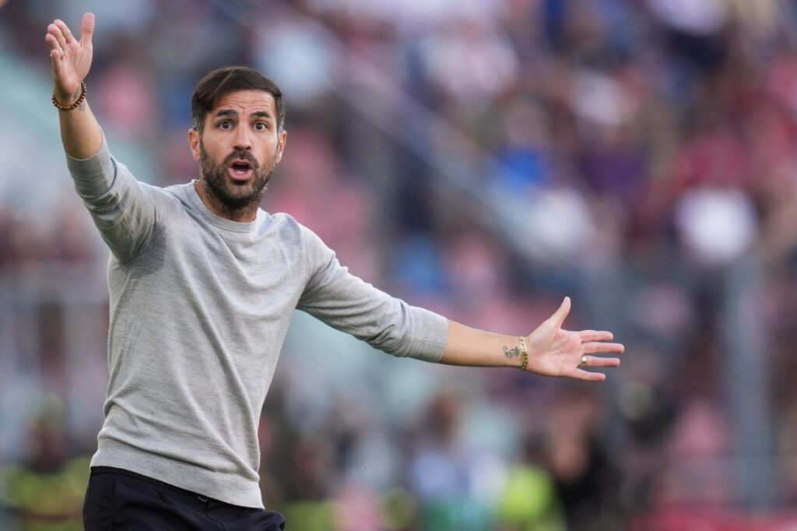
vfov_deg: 3.4
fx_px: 8852
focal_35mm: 400
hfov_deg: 5.2
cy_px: 266
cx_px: 398
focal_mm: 400
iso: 1000
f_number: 3.2
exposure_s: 1/1600
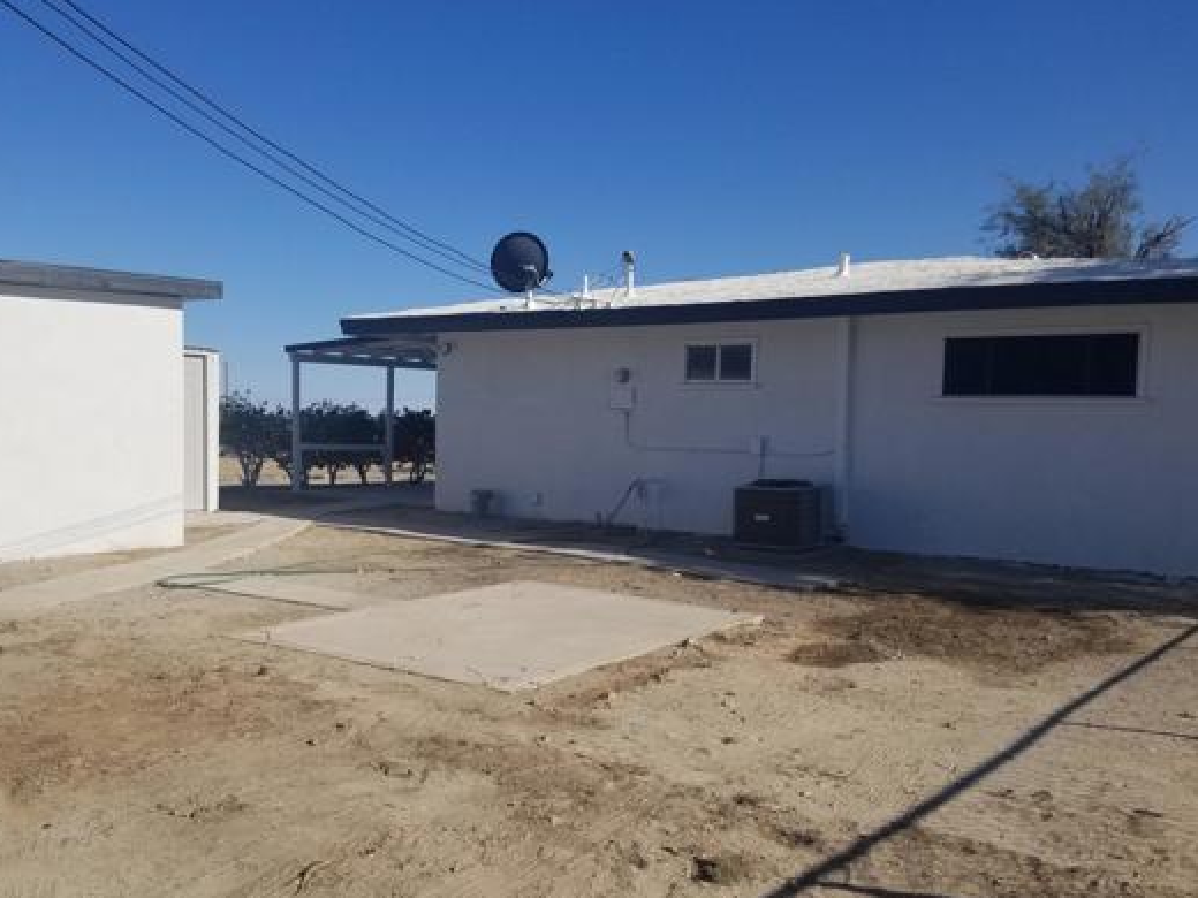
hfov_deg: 56.7
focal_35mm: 32
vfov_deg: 44.1
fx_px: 1107
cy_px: 509
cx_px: 537
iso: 50
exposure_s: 1/4608
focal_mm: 4.3
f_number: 1.7
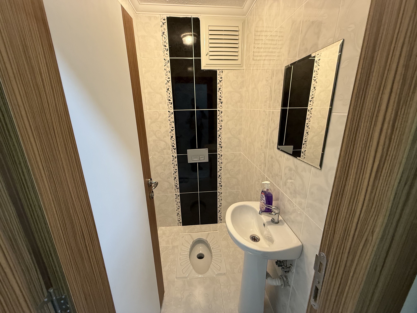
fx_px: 169
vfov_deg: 85.7
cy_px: 156
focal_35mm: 14
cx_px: 208
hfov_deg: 102.1
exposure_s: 1/50
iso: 250
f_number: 2.2
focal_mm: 2.22
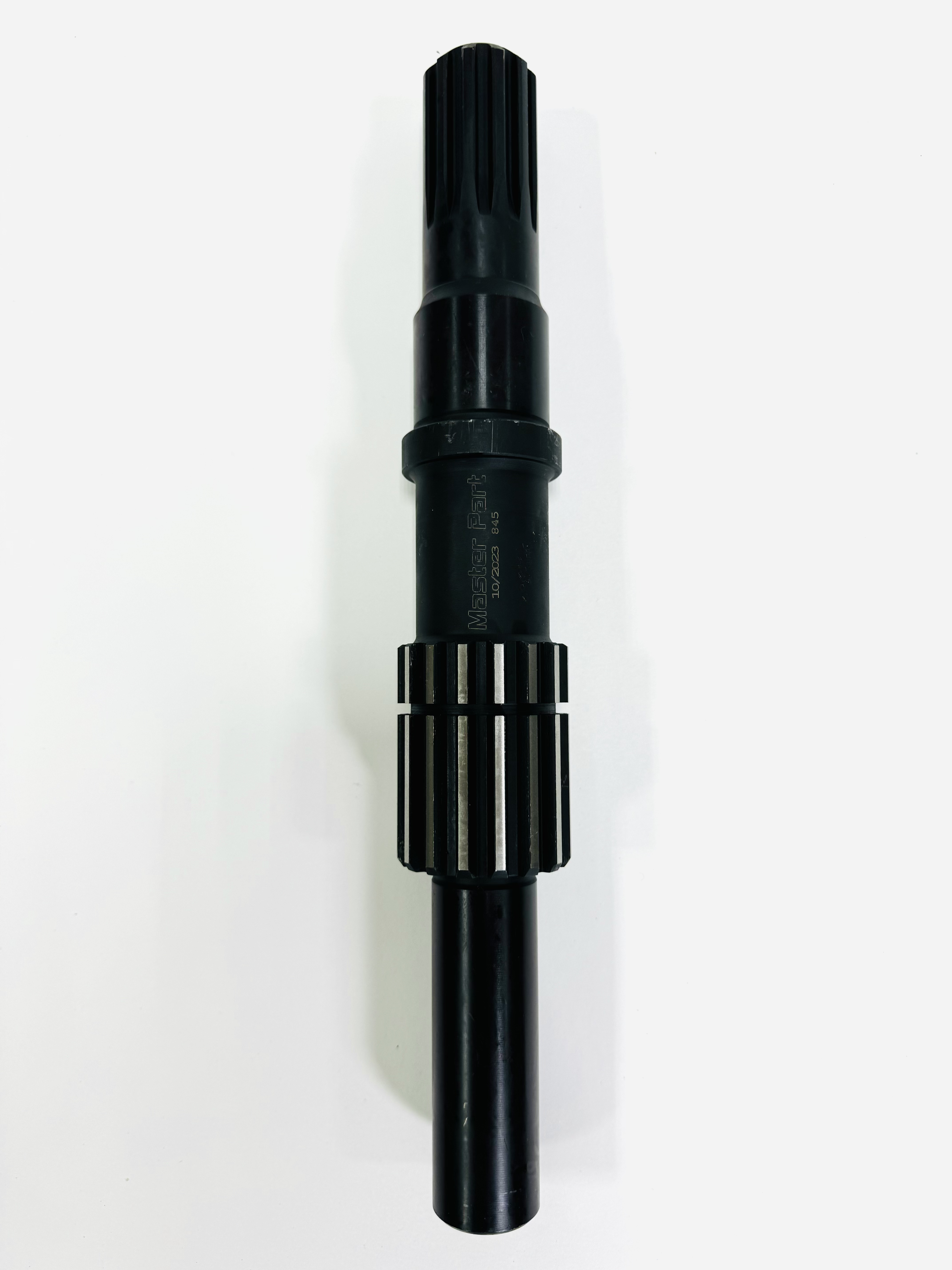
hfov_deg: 56.8
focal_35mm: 24
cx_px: 476
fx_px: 880
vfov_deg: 71.6
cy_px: 635
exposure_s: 1/100
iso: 64
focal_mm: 6.76
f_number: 1.78
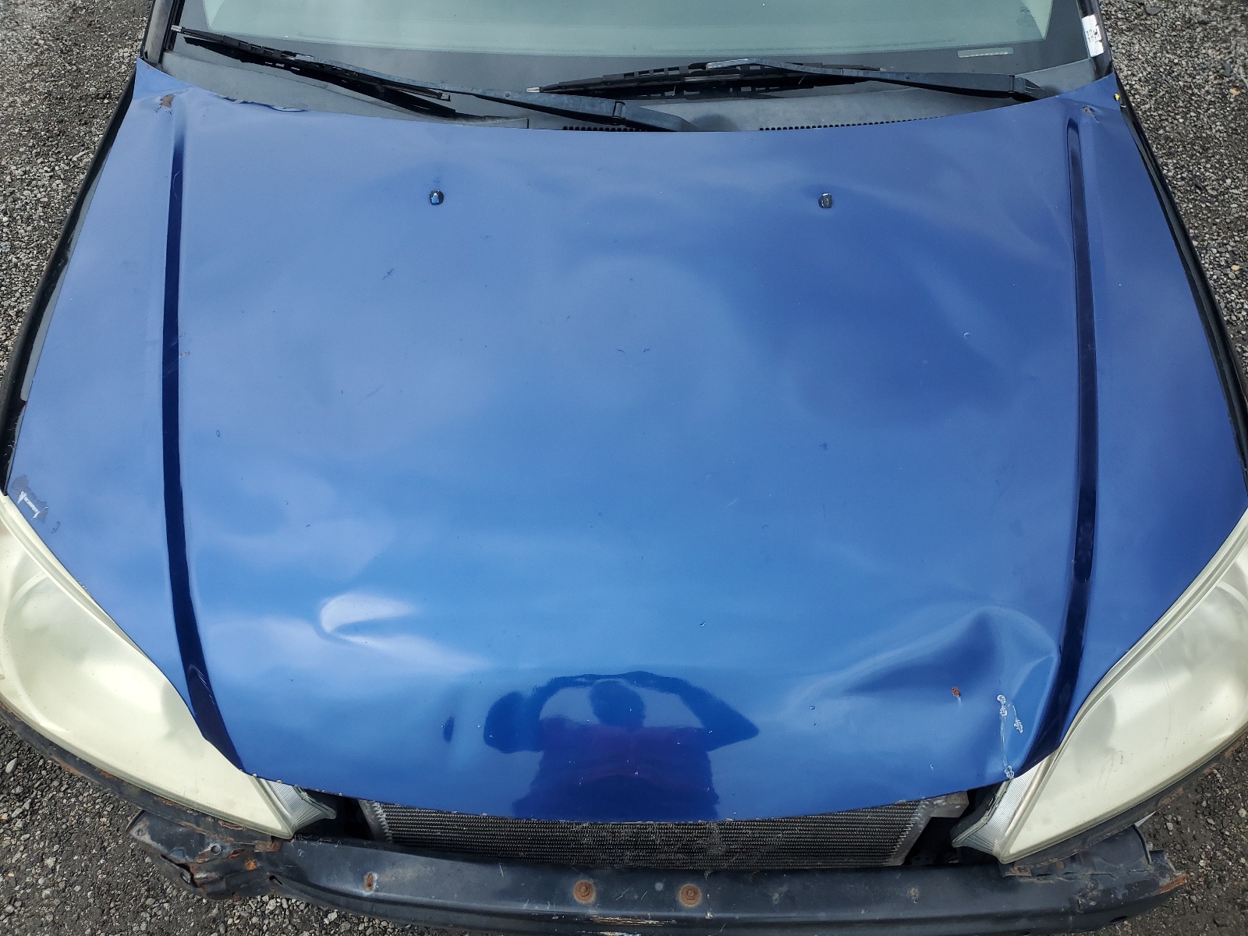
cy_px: 468
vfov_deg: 53.1
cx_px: 624
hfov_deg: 67.3
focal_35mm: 26
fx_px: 937
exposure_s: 1/1667
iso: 50
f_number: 1.5
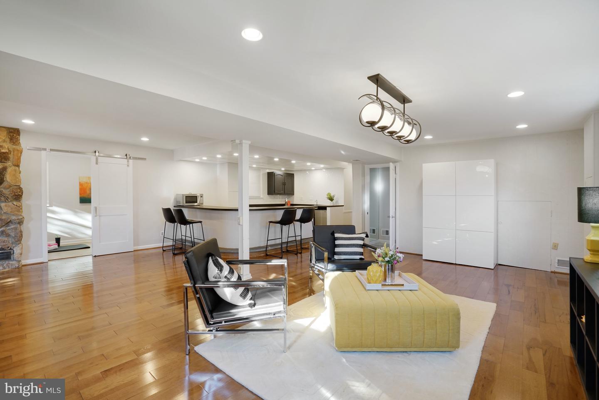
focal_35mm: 16
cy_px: 200
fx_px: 266
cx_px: 300
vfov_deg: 73.8
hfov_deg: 96.7
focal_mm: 16
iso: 1250
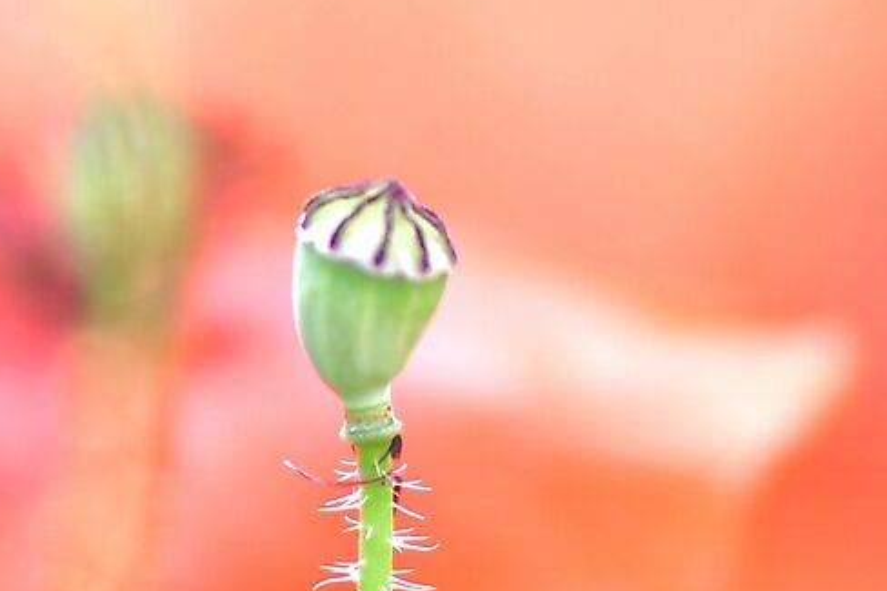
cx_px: 1338
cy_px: -349
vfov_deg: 2.2
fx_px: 15393
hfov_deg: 3.3
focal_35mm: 625
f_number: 1.4
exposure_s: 1/800
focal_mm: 85
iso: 100
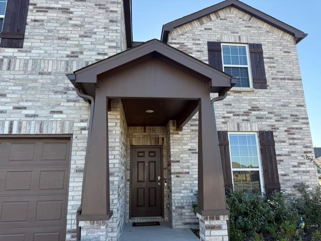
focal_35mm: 24
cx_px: 160
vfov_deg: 56.8
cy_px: 120
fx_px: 223
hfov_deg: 71.6
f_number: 1.78
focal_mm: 6.76
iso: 80
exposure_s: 1/849
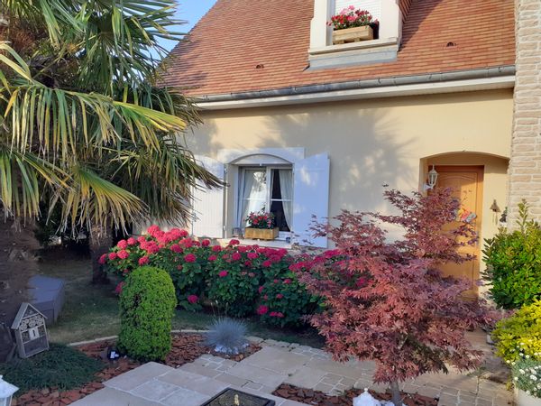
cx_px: 270
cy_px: 203
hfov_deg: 65.3
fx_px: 422
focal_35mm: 27
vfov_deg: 51.4
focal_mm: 3.6
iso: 40
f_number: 1.9
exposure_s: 1/319
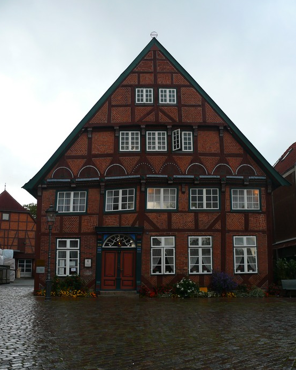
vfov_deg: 49.0
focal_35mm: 37
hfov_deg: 40.1
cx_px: 146
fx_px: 405
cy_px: 195
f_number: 3.6
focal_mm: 7.4
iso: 100
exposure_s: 1/100
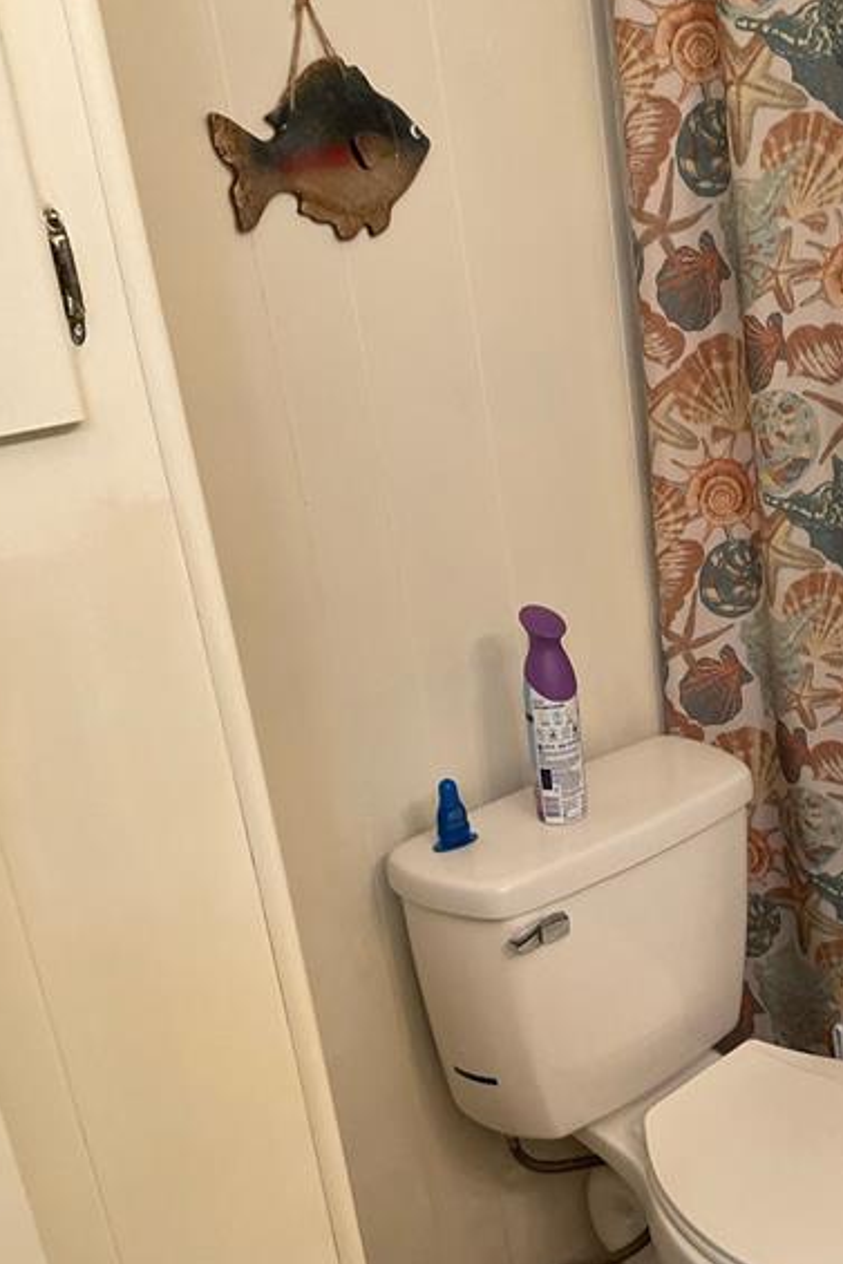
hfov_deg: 32.2
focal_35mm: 41
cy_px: 709
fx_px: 1439
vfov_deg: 47.3
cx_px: 608
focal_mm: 3
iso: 125
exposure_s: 1/60
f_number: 1.8
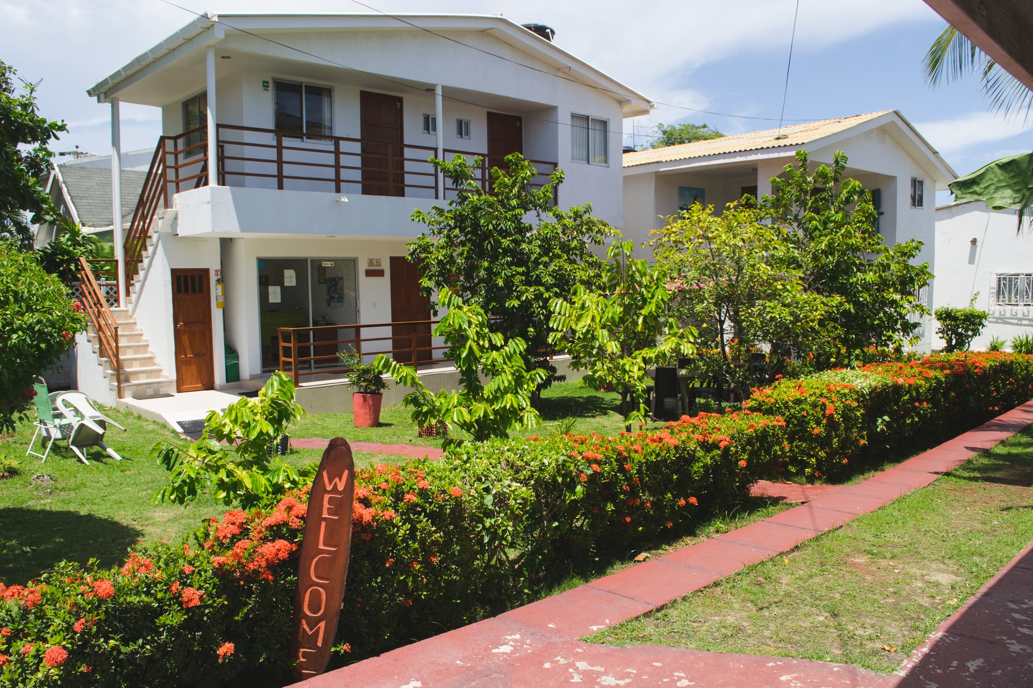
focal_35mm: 27
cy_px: 344
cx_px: 516
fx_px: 775
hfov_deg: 67.4
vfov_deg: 47.9
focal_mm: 18
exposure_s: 1/250
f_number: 8
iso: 100
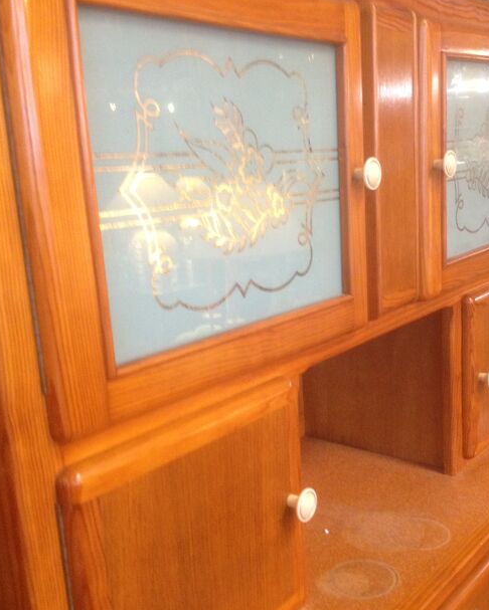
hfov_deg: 33.3
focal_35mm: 45
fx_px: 814
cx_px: 294
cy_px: 313
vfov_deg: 41.1
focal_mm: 4.28
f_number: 2.4
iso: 250
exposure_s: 1/20
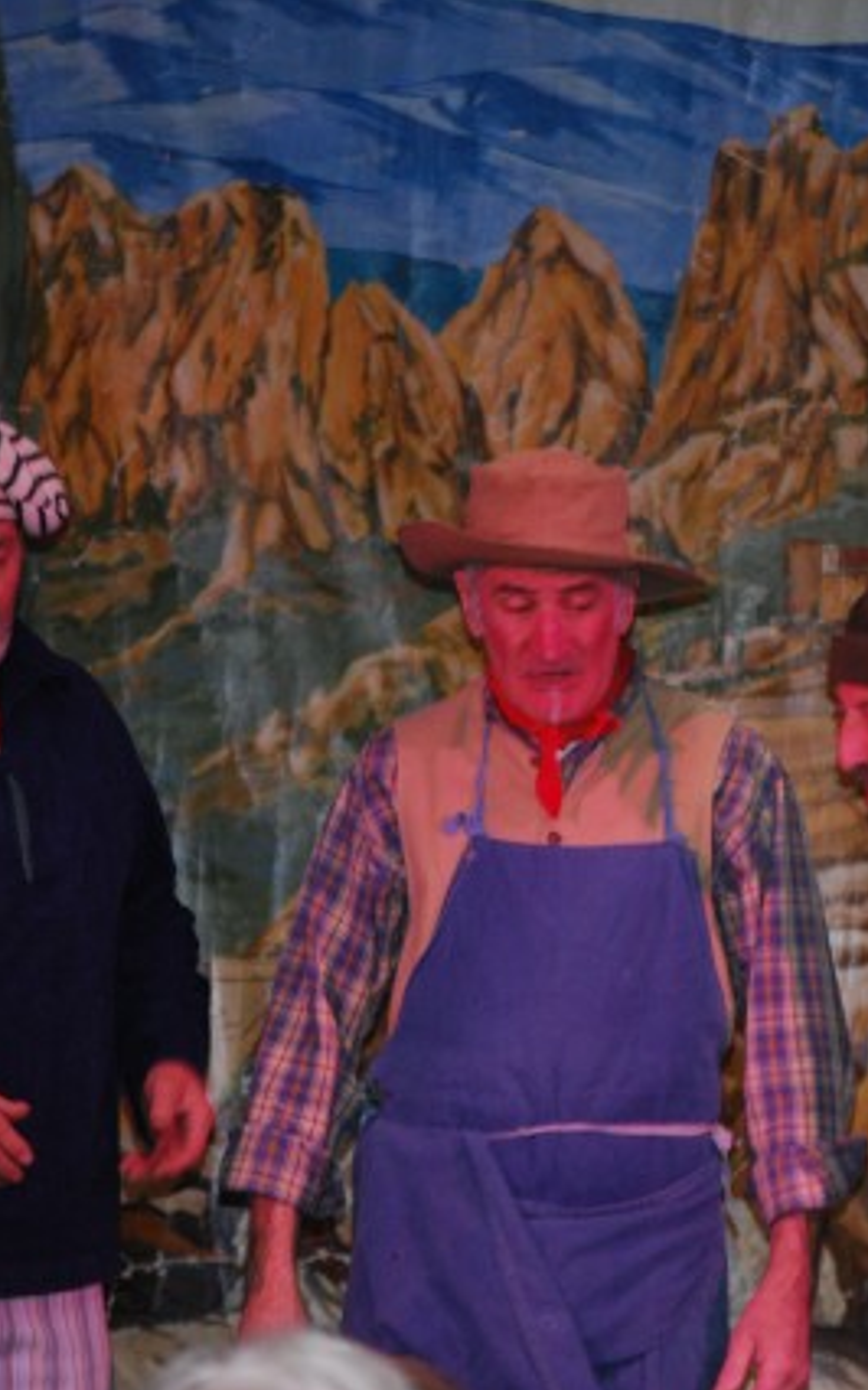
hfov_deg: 4.9
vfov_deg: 7.9
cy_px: 697
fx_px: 10113
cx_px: 666
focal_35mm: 267
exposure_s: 1/60
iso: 800
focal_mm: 116
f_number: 4.8
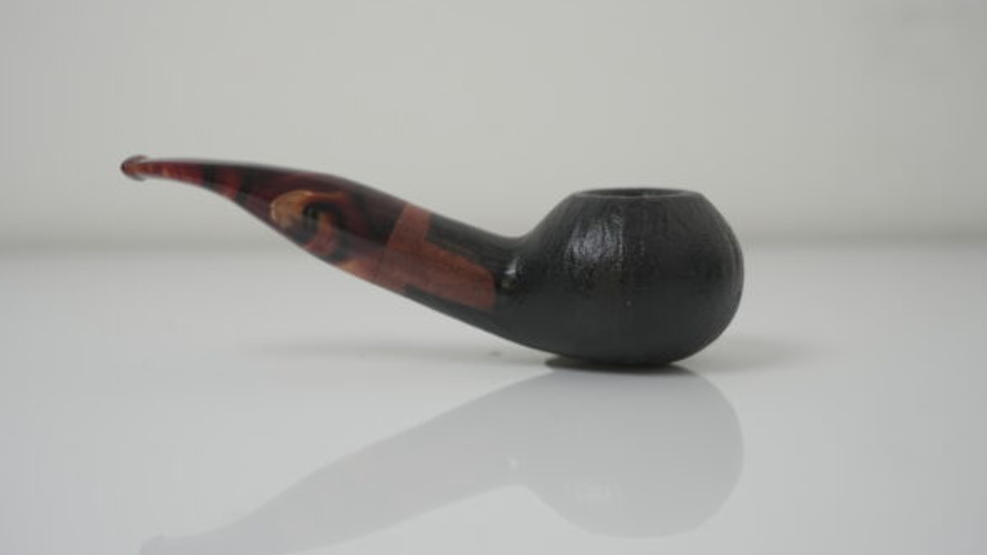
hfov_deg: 40.6
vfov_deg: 23.5
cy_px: 257
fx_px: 1335
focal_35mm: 51
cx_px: 495
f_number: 5.6
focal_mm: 48
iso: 500
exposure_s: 1/125
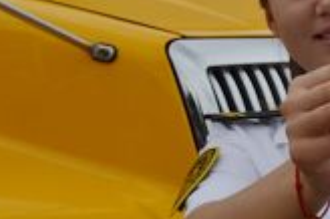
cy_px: 11
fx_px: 1007
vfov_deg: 12.3
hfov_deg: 17.0
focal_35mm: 110
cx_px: 481
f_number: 11
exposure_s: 1/500
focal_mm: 24
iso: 200
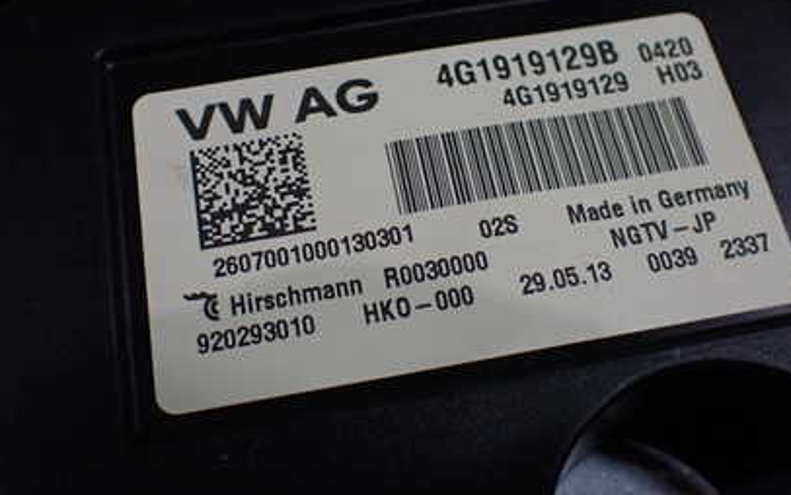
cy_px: 207
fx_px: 1013
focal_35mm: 47
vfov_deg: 27.4
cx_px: 407
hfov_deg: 42.6
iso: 250
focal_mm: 5.4
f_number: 2.3
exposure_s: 1/125
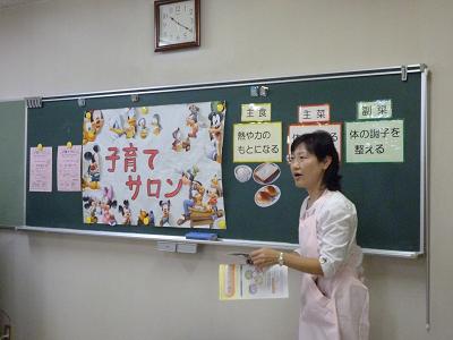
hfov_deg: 39.7
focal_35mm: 48
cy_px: 170
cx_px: 226
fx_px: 628
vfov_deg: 30.3
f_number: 4
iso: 800
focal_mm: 8.6
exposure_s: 1/50
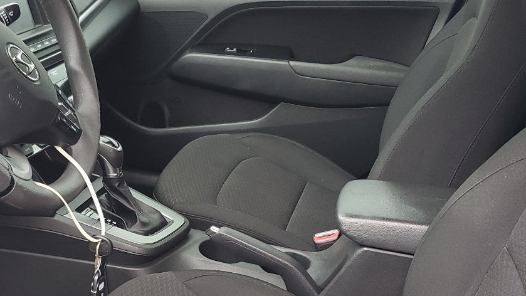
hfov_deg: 37.4
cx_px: 123
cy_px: 238
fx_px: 753
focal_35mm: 54
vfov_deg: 21.9
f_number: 1.5
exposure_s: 1/60.2
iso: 79
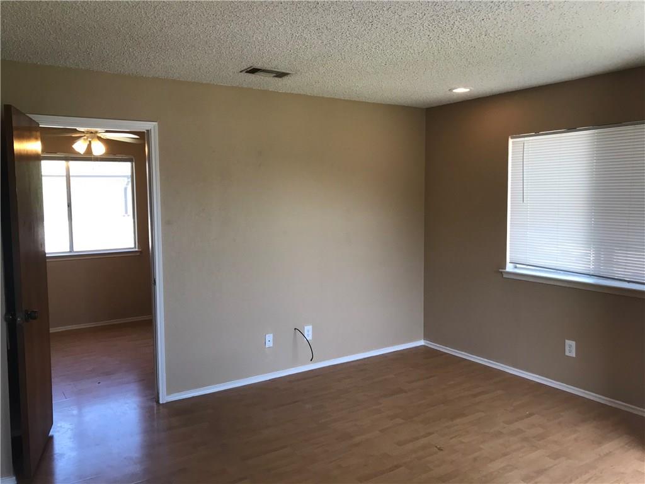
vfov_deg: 49.7
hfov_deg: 63.4
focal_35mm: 28
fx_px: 522
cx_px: 322
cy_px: 242
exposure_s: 1/120
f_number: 1.8
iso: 40
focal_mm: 3.99
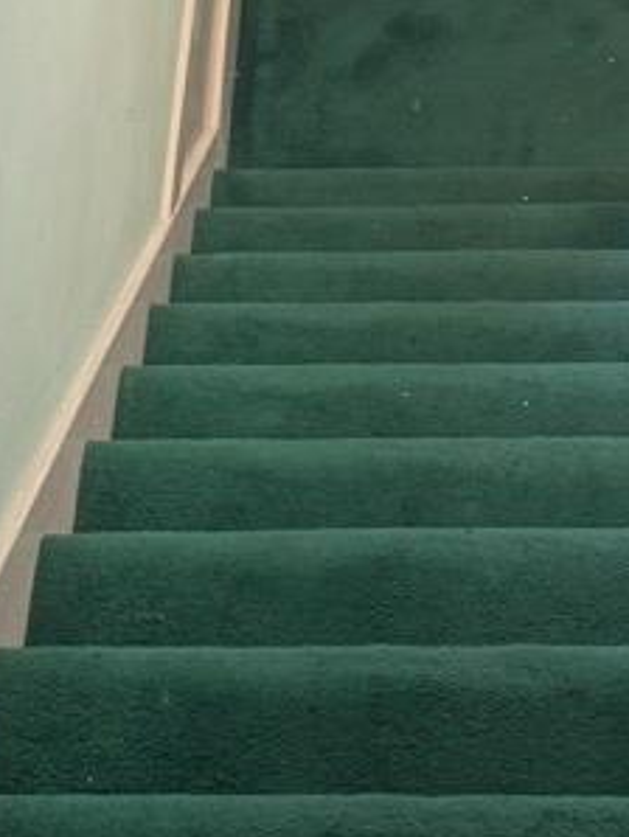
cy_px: -140
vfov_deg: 18.2
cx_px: 416
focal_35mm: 103
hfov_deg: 14.4
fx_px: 2492
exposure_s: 1/60
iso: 160
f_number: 1.78
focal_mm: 6.76
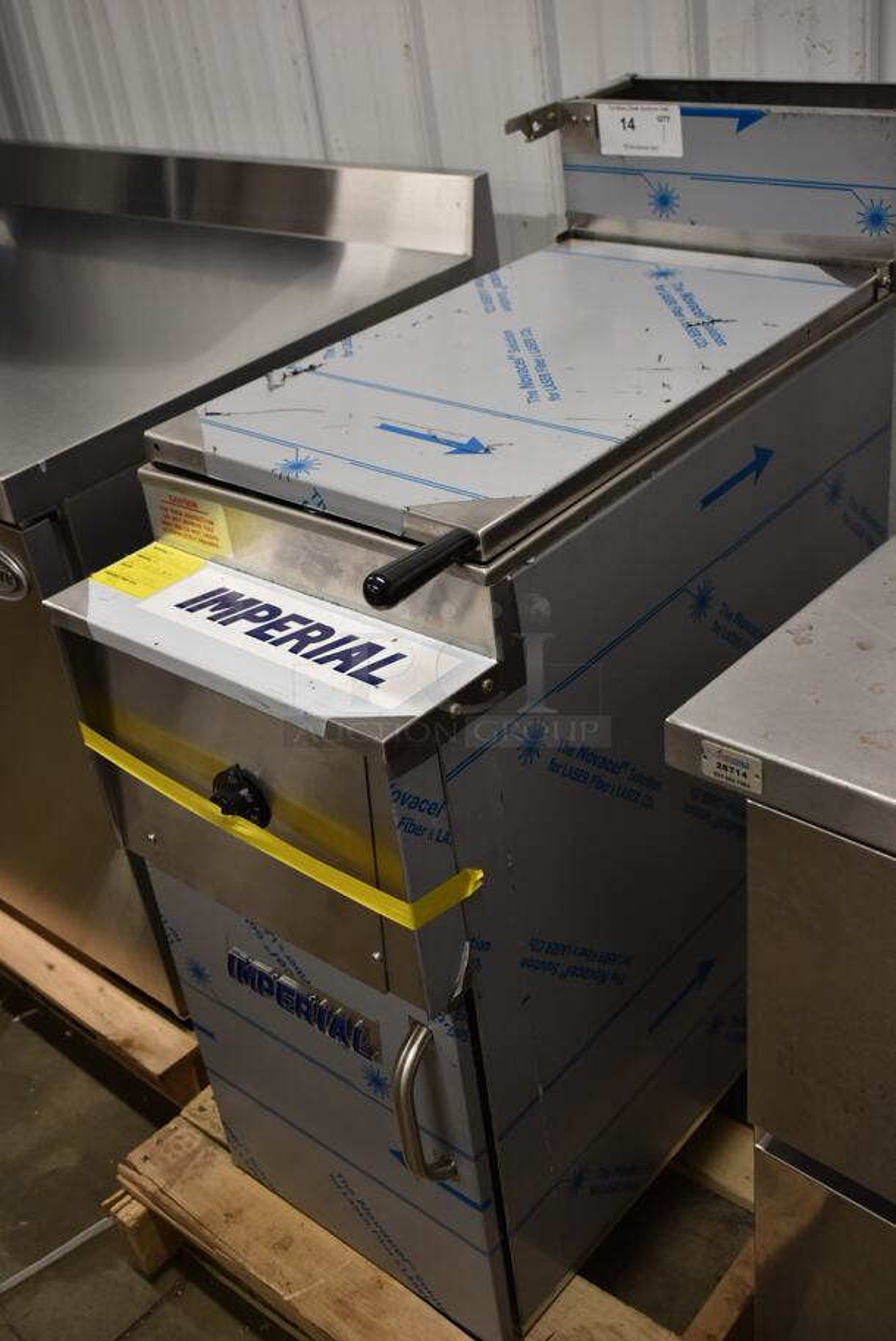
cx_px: 448
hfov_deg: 35.5
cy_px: 670
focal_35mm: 38
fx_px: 1398
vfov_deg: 51.3
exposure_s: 1/40
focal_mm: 25
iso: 500
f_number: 4
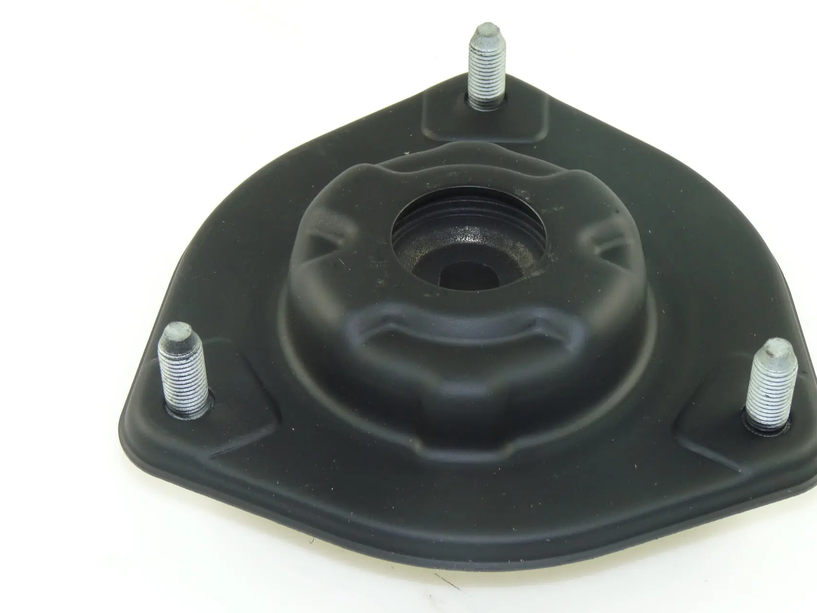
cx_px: 477
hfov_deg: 23.0
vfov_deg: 17.4
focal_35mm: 85
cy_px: 304
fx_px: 2006
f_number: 4.5
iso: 100
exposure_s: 1/40
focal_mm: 12.8
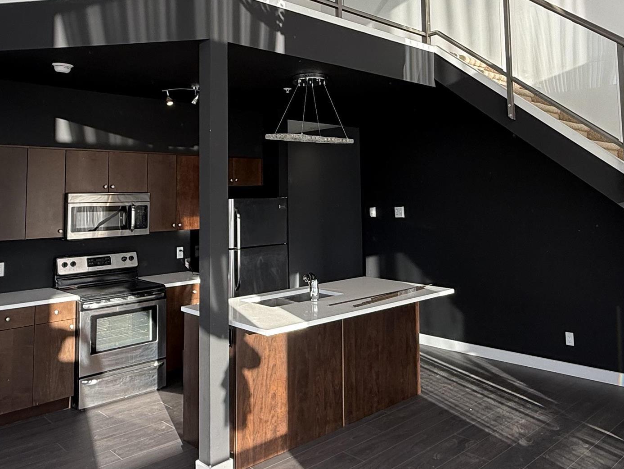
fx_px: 559
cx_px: 335
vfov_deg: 44.7
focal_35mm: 31
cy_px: 150
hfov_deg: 58.3
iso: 50
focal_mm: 2.22
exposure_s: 1/146
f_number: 2.2
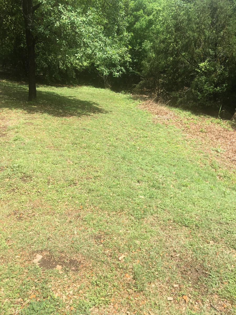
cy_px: 158
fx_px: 264
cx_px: 118
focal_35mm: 29
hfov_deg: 48.2
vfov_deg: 61.7
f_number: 2.2
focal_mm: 4.15
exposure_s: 1/855
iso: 25
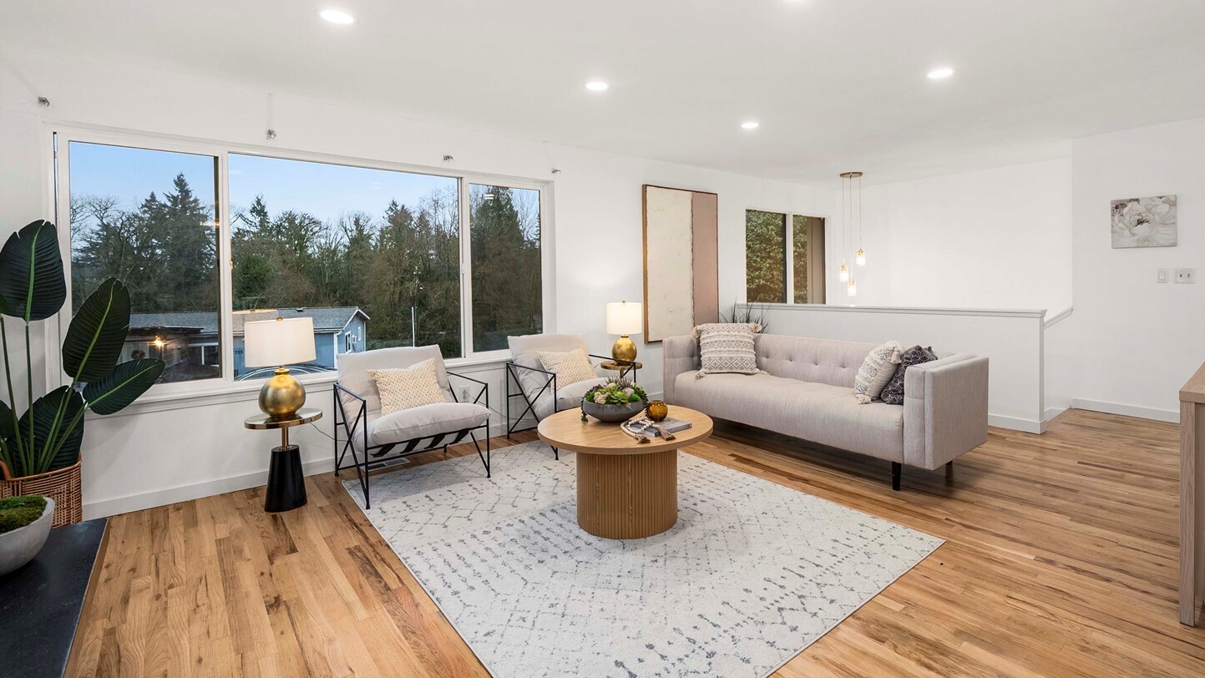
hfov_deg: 99.1
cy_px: 281
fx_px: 511
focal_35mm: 16
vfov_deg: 66.6
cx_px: 653
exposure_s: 1/60
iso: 80
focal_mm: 13
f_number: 7.1
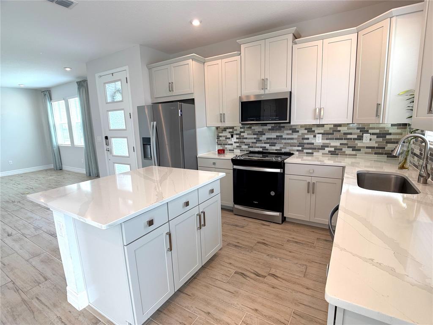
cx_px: 216
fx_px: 300
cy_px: 162
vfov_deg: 56.8
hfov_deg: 71.6
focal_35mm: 24
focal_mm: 6.76
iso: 100
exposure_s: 1/233
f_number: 1.78
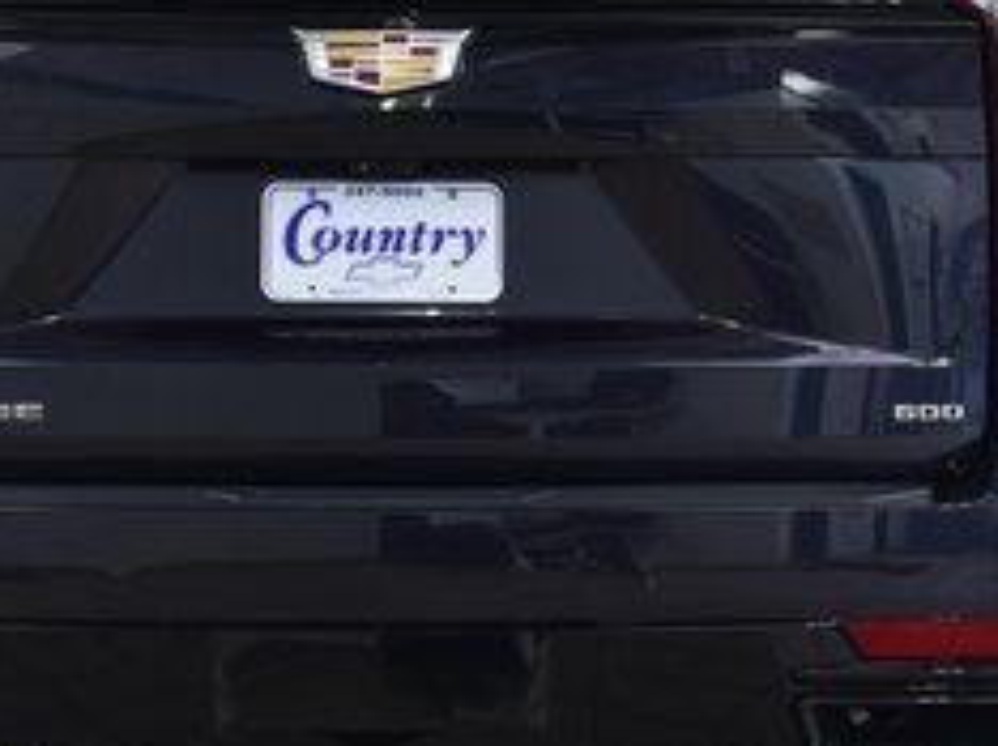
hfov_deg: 13.2
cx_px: 392
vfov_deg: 9.9
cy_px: 322
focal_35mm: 150
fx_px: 4320
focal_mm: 38
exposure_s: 1/15
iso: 560
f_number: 6.3
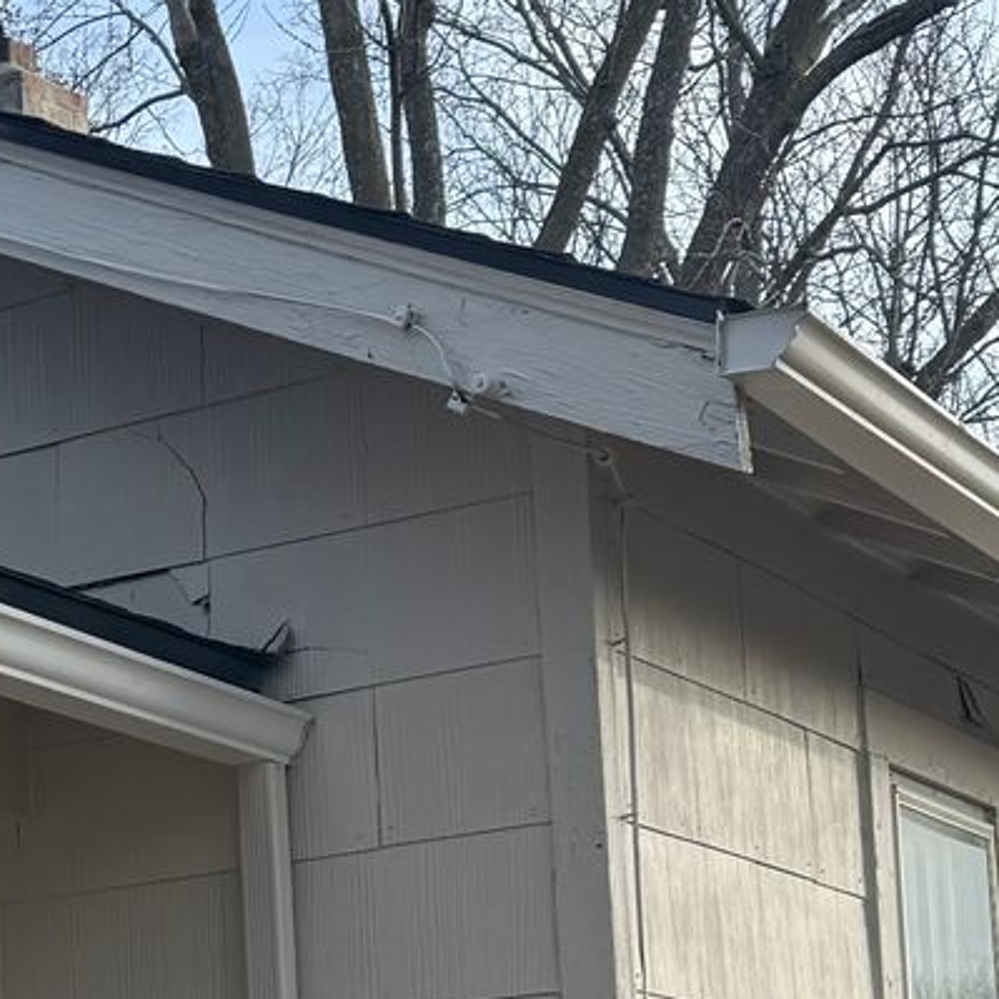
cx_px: -353
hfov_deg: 16.0
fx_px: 3330
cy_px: 1107
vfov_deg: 16.5
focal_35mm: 102
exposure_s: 1/1522
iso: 80
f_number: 1.78
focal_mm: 6.76
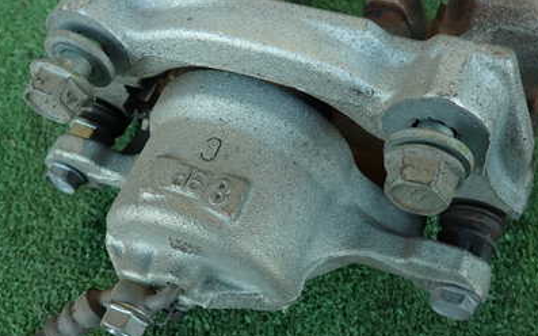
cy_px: 161
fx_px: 586
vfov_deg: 32.0
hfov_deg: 49.3
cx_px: 268
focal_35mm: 40
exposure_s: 1/80
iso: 100
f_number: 2
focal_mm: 4.5
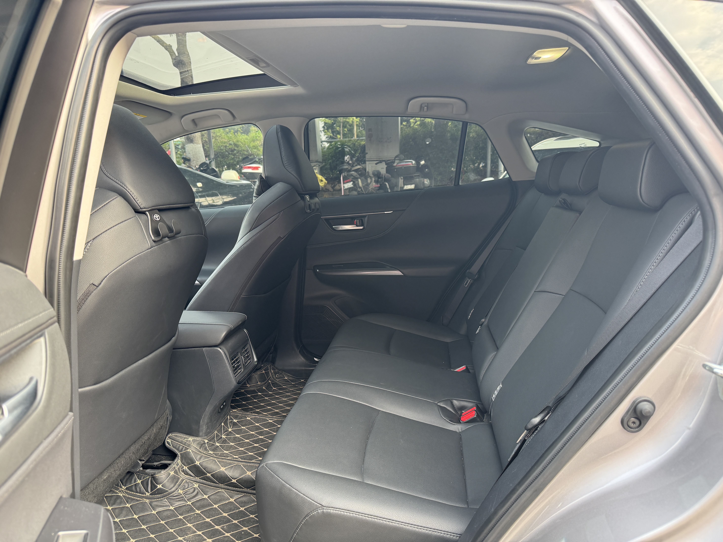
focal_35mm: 24
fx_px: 501
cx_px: 362
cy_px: 271
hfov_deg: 71.6
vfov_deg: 56.8
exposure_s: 1/121
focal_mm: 6.76
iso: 125
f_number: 1.78
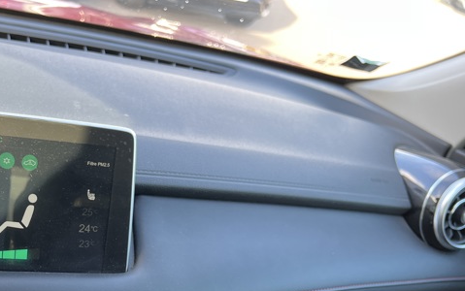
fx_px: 583
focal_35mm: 46
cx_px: 116
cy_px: 290
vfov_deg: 26.6
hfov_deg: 42.1
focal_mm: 5.7
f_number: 1.5
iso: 64
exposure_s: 1/121
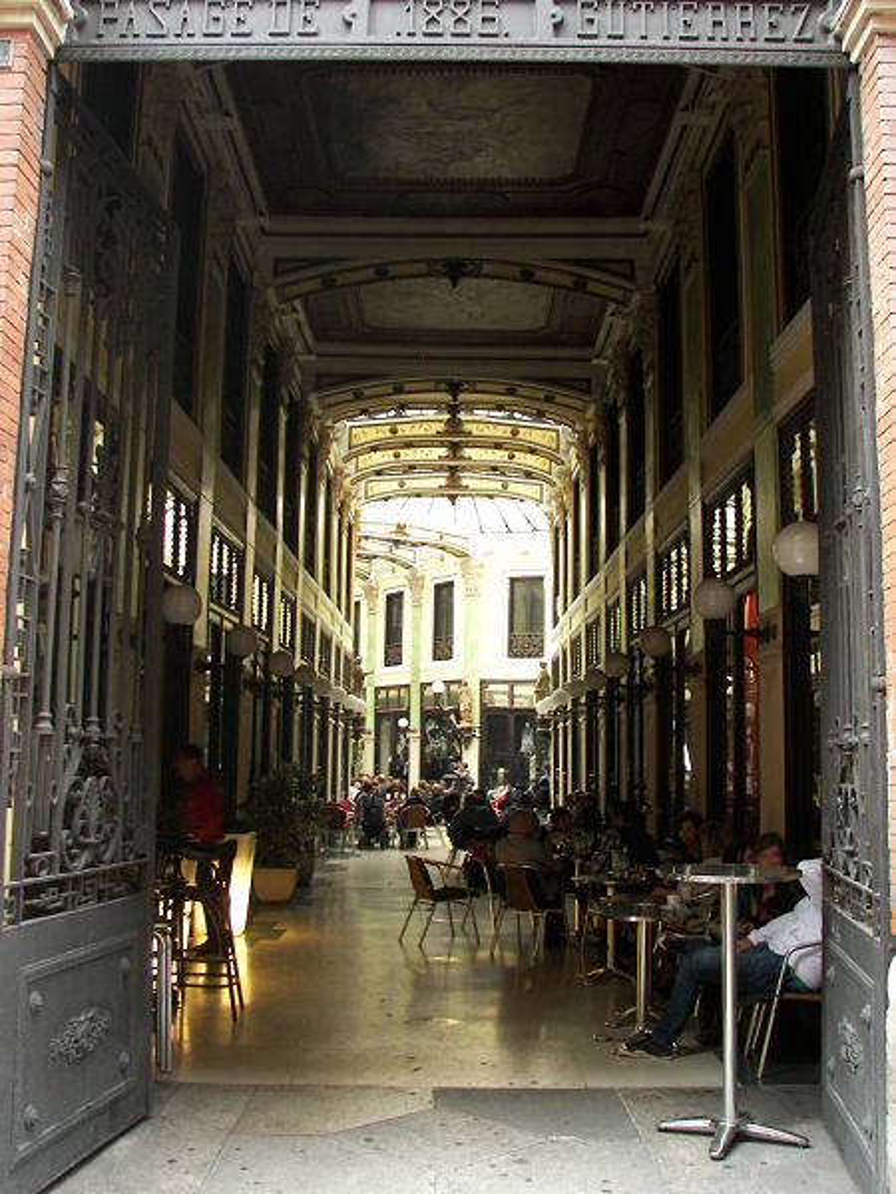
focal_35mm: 36
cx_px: 448
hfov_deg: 39.7
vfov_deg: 51.4
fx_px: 1242
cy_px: 597
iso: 100
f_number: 2.8
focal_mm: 6
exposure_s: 1/13
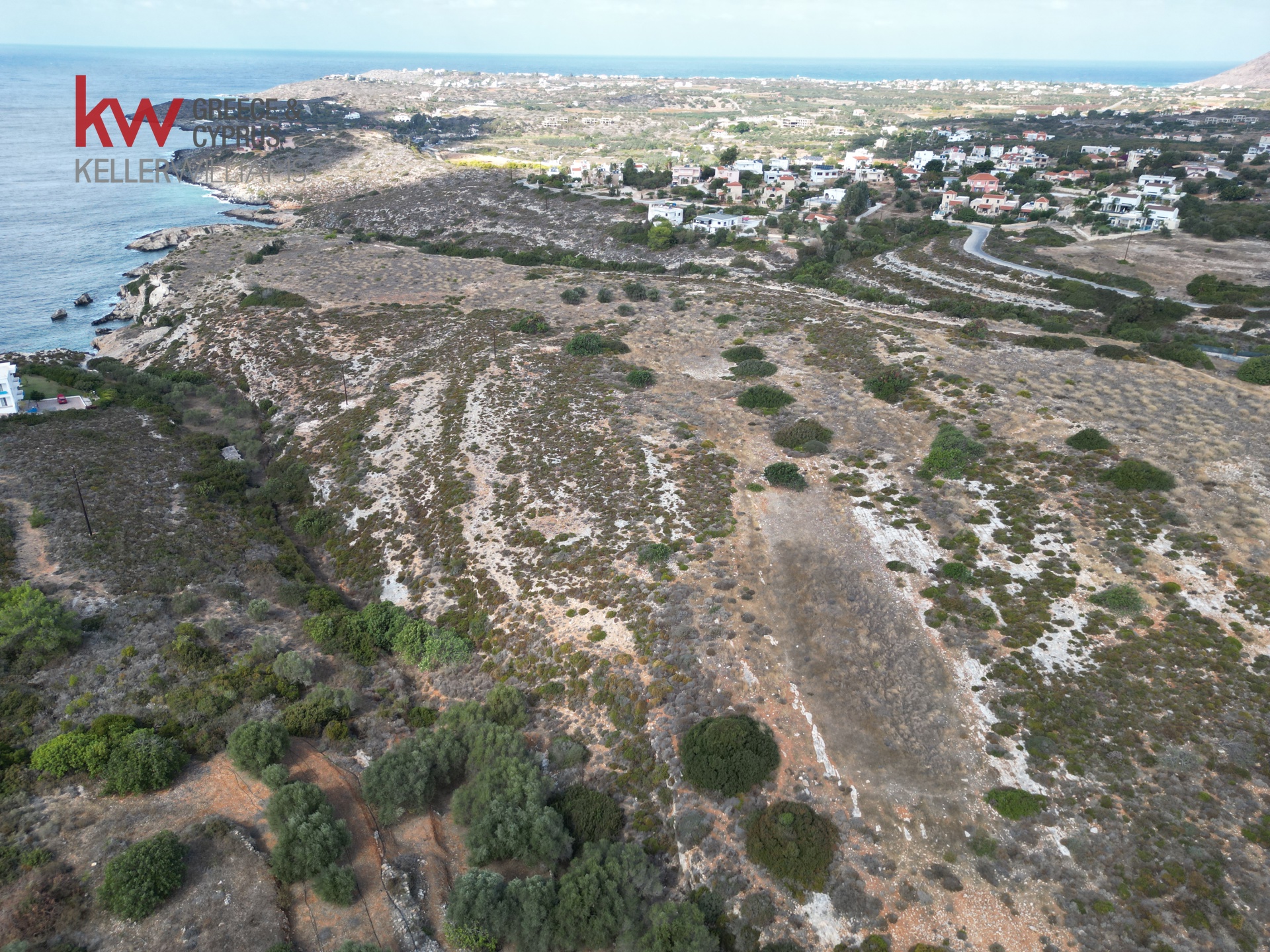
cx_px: 635
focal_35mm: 24
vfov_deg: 56.8
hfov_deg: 71.6
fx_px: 881
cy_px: 476
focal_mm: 6.72
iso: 100
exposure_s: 1/1000
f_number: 1.7
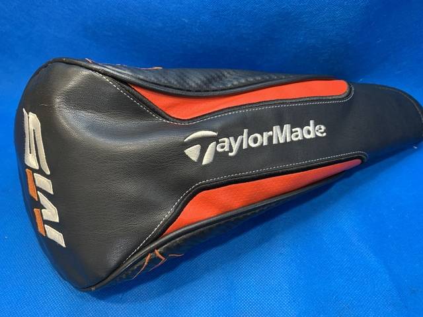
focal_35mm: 26
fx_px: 318
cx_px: 212
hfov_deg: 67.3
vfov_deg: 53.1
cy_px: 158
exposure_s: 1/60
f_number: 1.8
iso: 160
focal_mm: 4.25
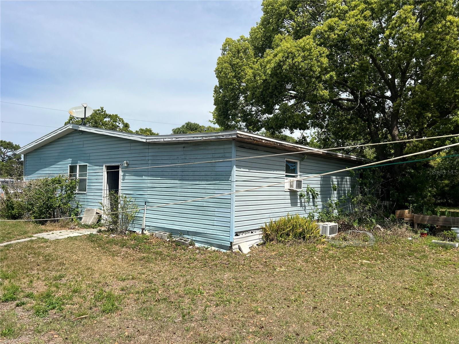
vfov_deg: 53.1
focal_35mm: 26
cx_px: 230
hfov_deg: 67.3
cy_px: 172
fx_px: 345
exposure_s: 1/5882
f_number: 1.5
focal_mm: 5.7
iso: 50
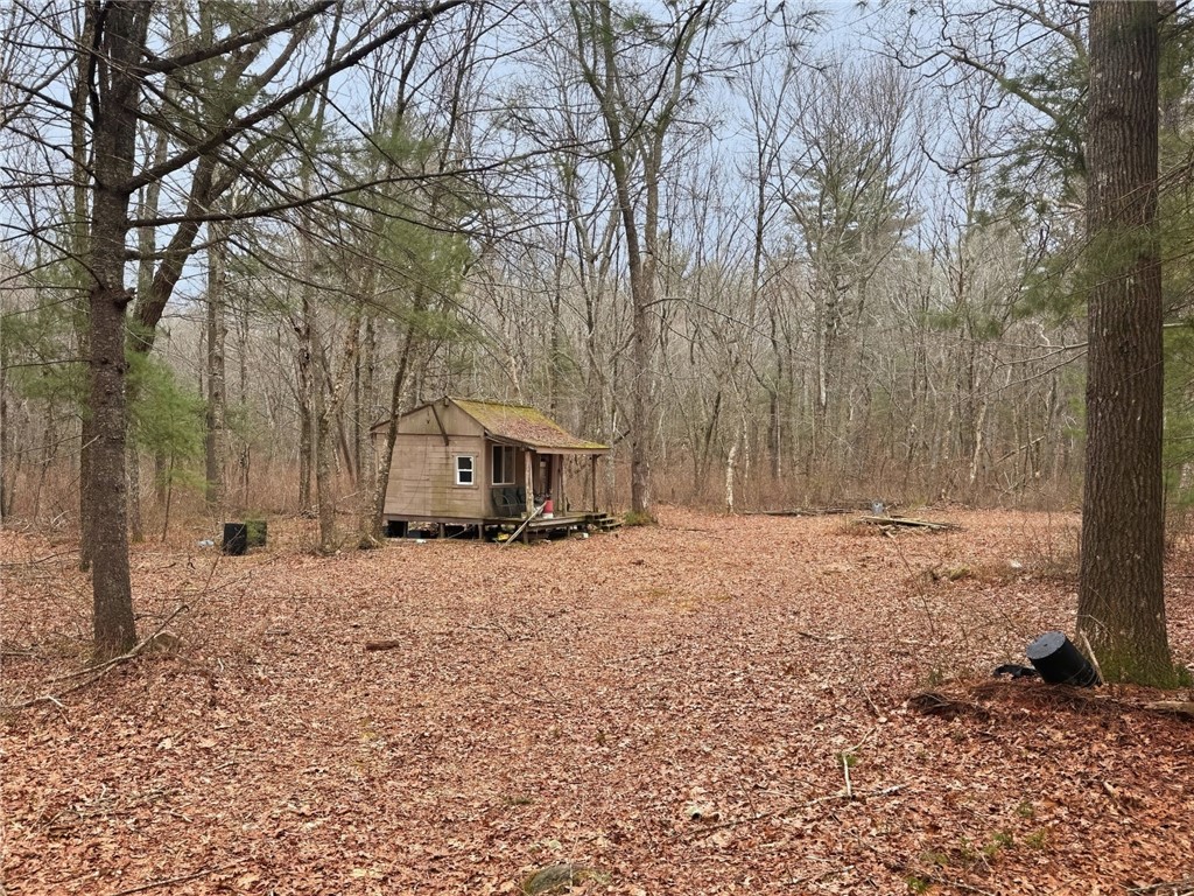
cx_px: 597
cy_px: 448
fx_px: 828
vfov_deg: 56.8
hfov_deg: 71.6
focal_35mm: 24
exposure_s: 1/345
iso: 80
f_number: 1.8
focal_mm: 6.8
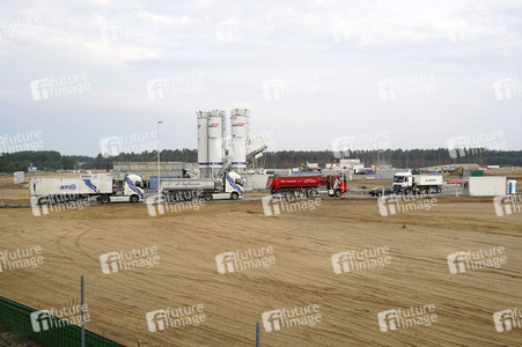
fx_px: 681
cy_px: 174
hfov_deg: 41.9
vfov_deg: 28.6
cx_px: 261
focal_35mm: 47
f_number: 8
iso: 100
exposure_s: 1/80
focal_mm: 47
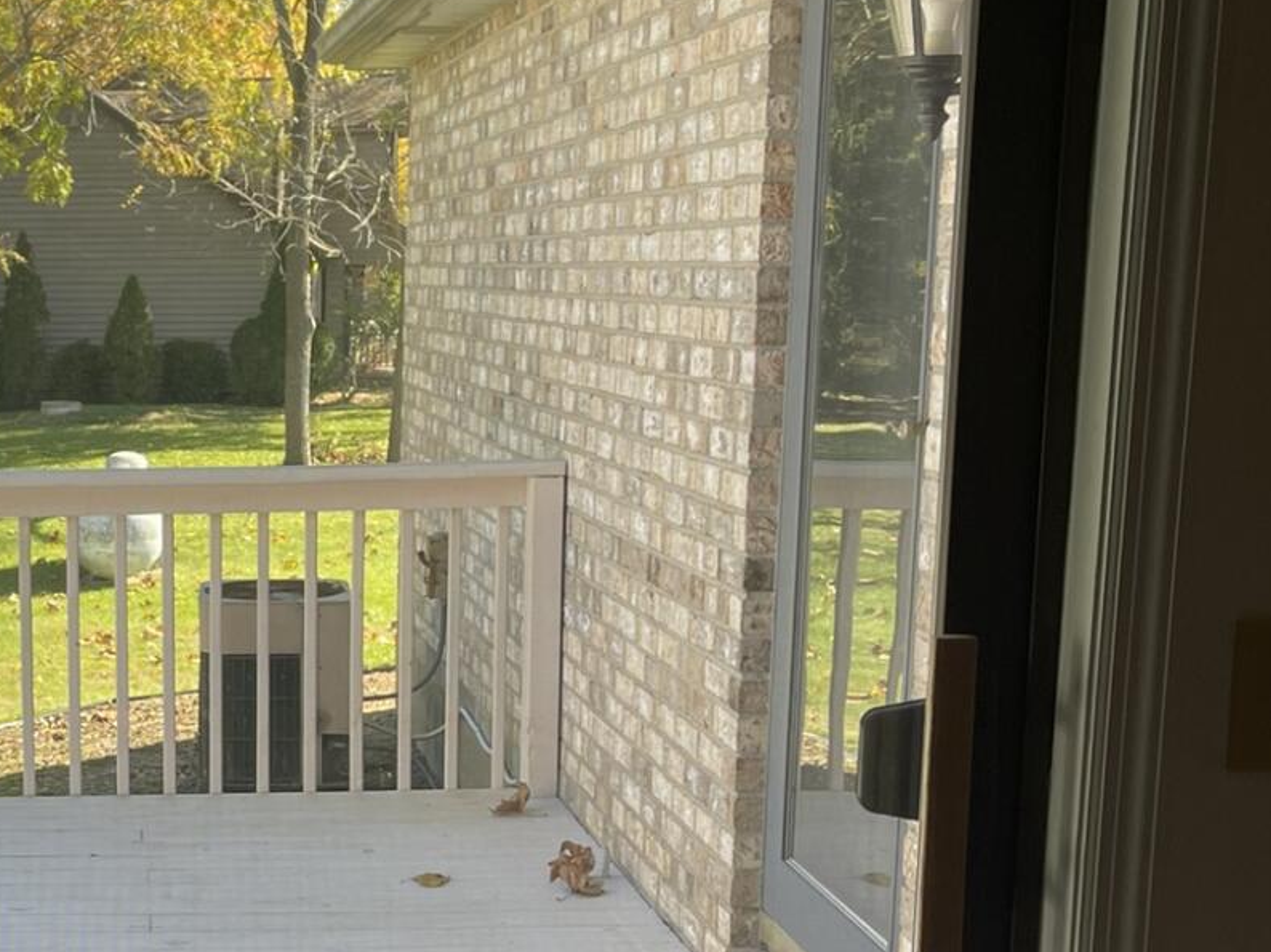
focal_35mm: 63
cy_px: 658
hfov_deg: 29.4
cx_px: 114
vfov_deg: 23.1
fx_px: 2312
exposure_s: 1/335
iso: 32
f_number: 1.6
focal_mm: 5.1
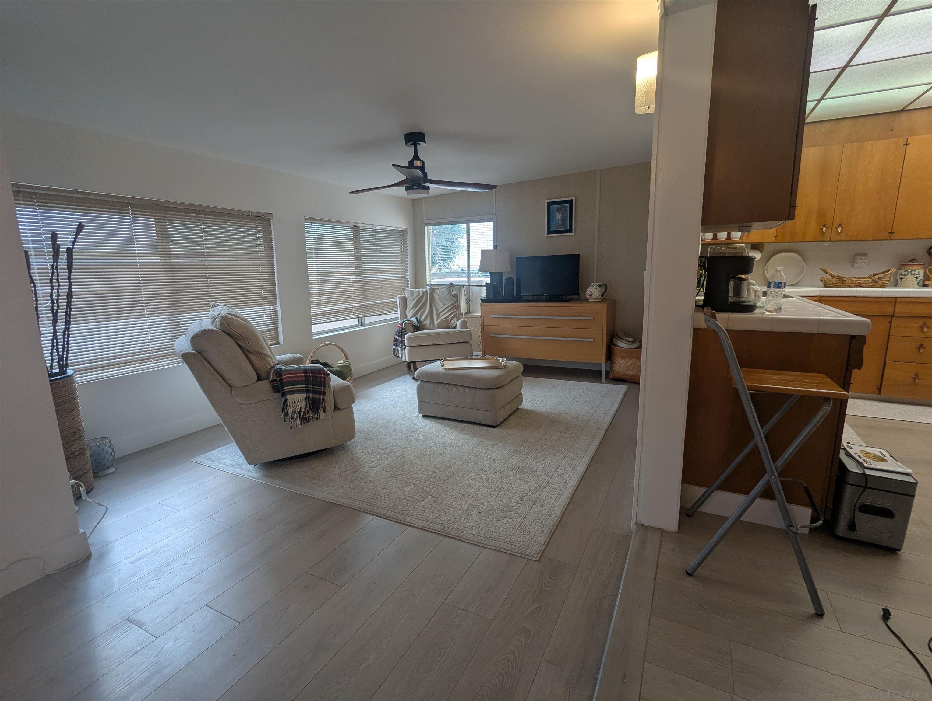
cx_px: 466
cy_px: 350
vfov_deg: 78.2
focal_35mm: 16
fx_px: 431
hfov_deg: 94.4
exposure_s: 1/120
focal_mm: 2.35
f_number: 2.2
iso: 87
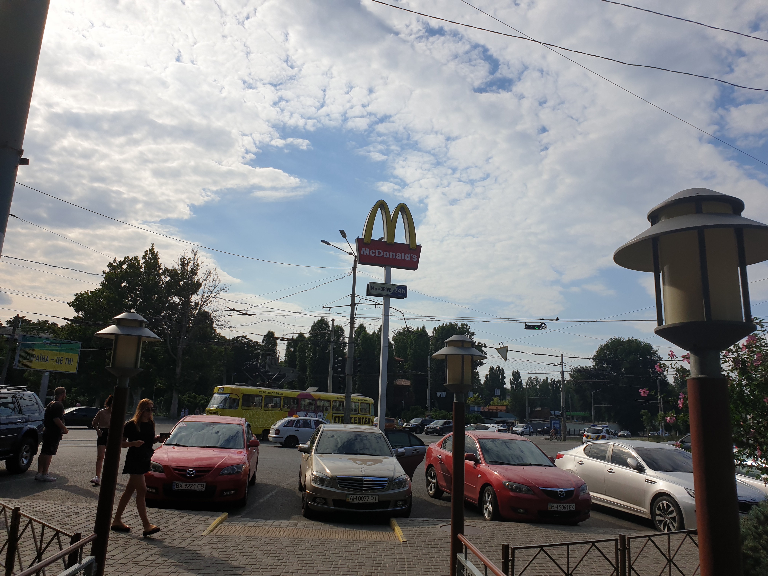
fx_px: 577
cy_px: 288
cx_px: 384
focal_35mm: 26
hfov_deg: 67.3
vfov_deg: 53.1
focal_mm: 4.3
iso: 50
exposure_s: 1/3257
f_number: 2.4
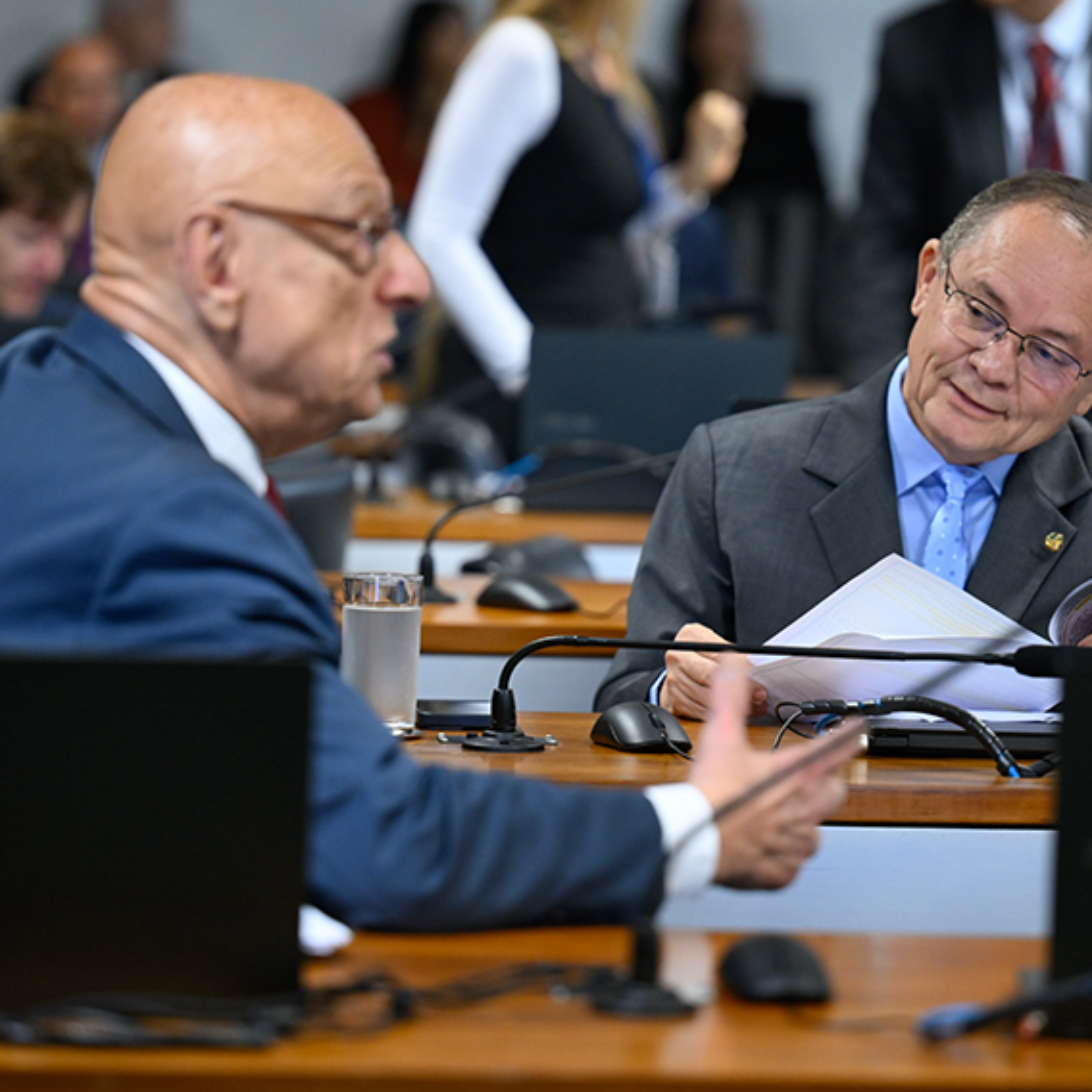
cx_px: 644
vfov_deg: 10.5
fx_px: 5960
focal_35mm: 167
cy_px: 546
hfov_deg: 10.5
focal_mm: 130
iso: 2500
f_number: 2.8
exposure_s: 1/160
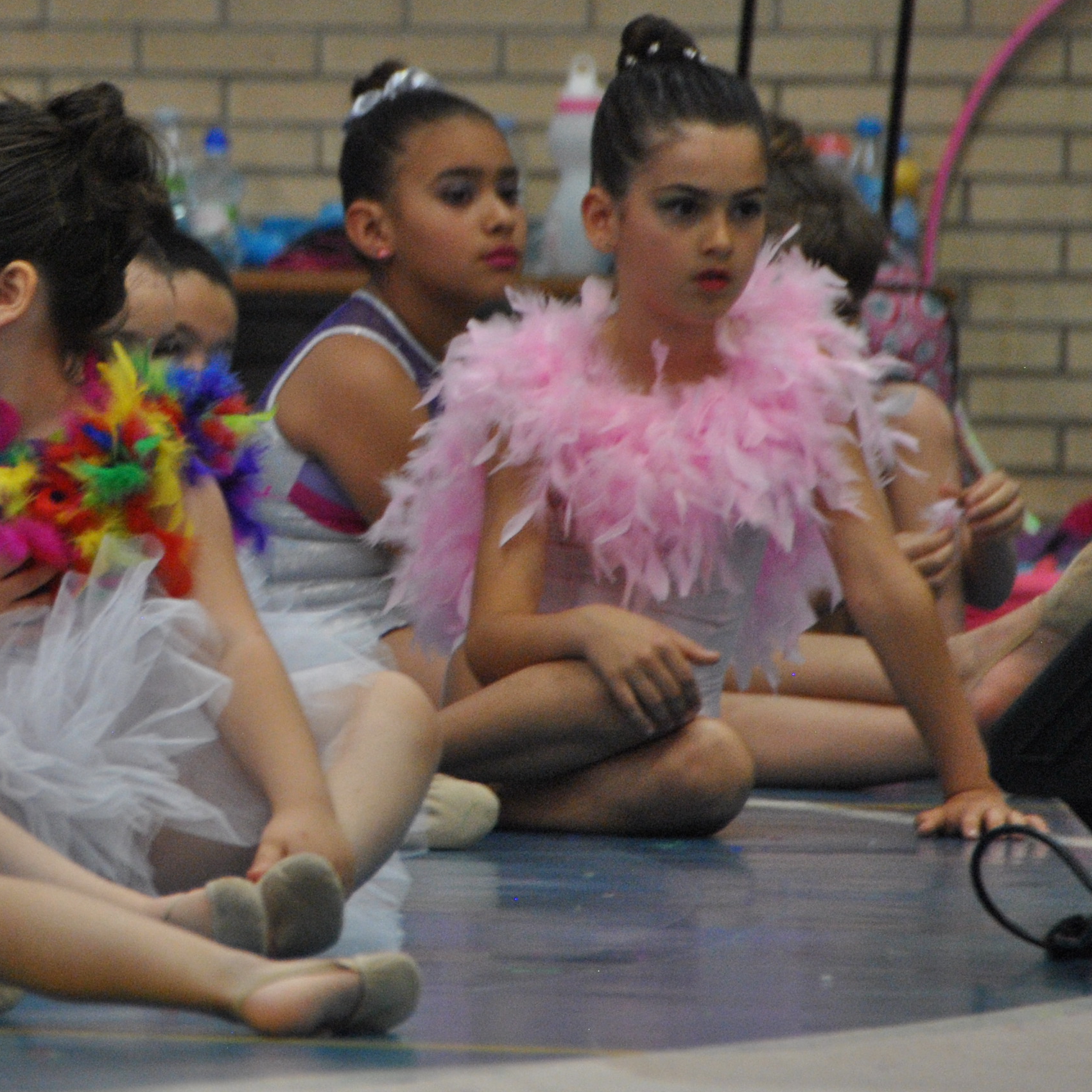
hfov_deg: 3.0
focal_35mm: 581
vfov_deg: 3.0
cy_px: 320
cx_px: 23
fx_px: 20736
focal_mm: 200
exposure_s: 1/80
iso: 800
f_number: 6.3
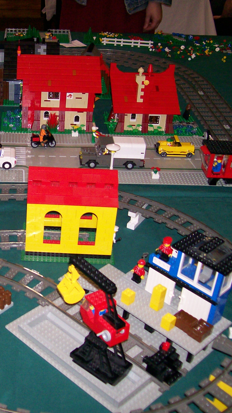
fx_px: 579
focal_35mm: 53
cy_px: 207
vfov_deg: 39.2
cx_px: -8
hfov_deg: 21.7
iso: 140
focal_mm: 6
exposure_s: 1/64
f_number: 2.7
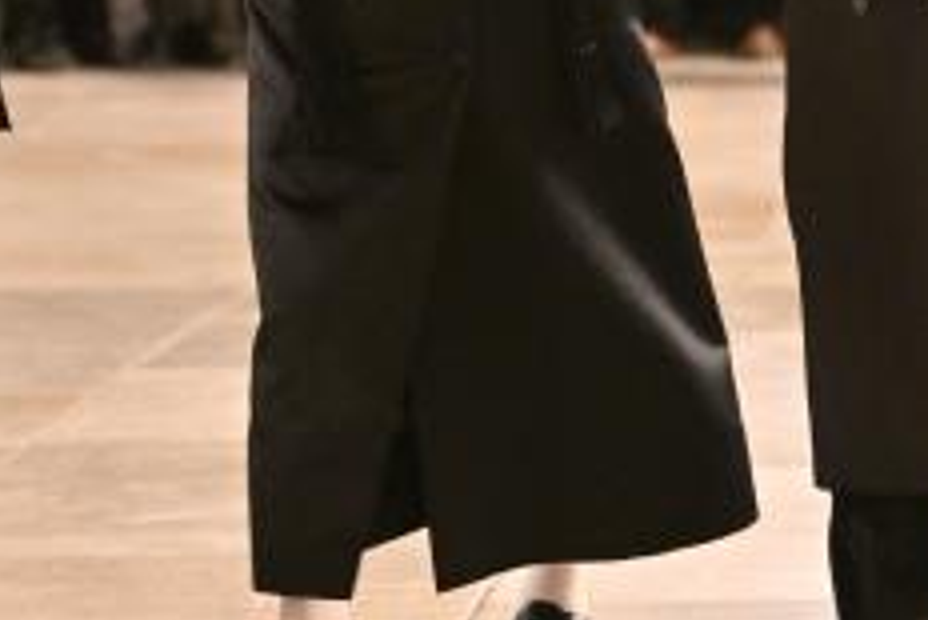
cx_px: 596
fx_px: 12510
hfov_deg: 4.2
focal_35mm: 485
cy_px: 70
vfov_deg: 2.8
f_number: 2.8
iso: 1250
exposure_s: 1/160
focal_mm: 110
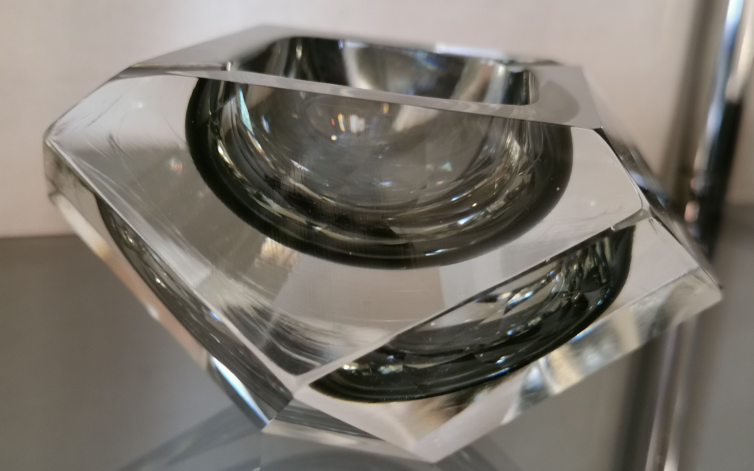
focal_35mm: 47
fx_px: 966
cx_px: 379
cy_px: 227
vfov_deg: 27.4
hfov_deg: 42.6
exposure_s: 1/50
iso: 125
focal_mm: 5.58
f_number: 1.8
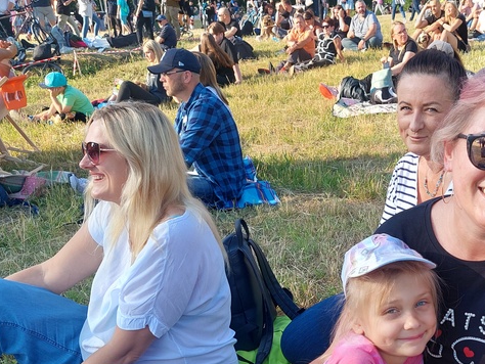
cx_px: 379
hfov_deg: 40.5
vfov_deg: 31.4
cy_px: 291
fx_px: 631
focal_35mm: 45
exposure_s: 1/443
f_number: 1.8
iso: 40
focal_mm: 5.23
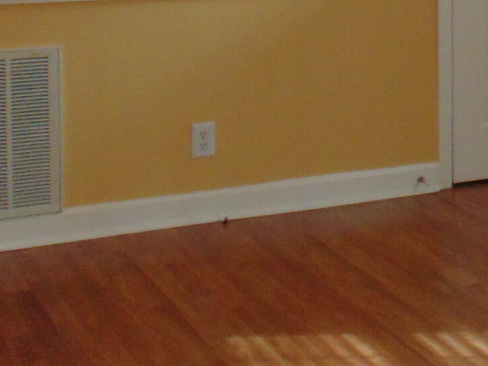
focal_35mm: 103
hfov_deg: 16.9
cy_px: -96
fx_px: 1452
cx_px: 776
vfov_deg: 13.9
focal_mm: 4.5
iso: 160
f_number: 3
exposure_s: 1/30
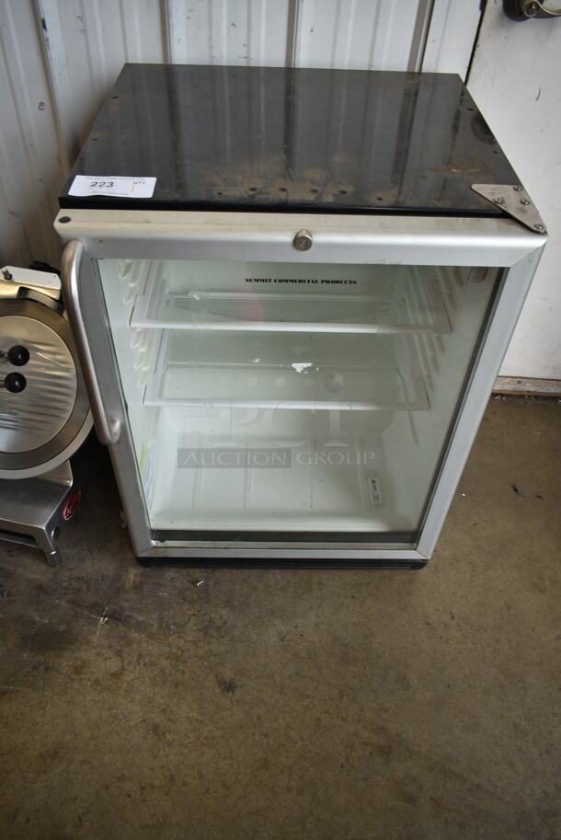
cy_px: 420
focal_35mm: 27
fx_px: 630
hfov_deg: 48.0
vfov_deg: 67.3
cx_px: 280
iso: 180
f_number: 3.5
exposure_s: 1/125
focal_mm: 18
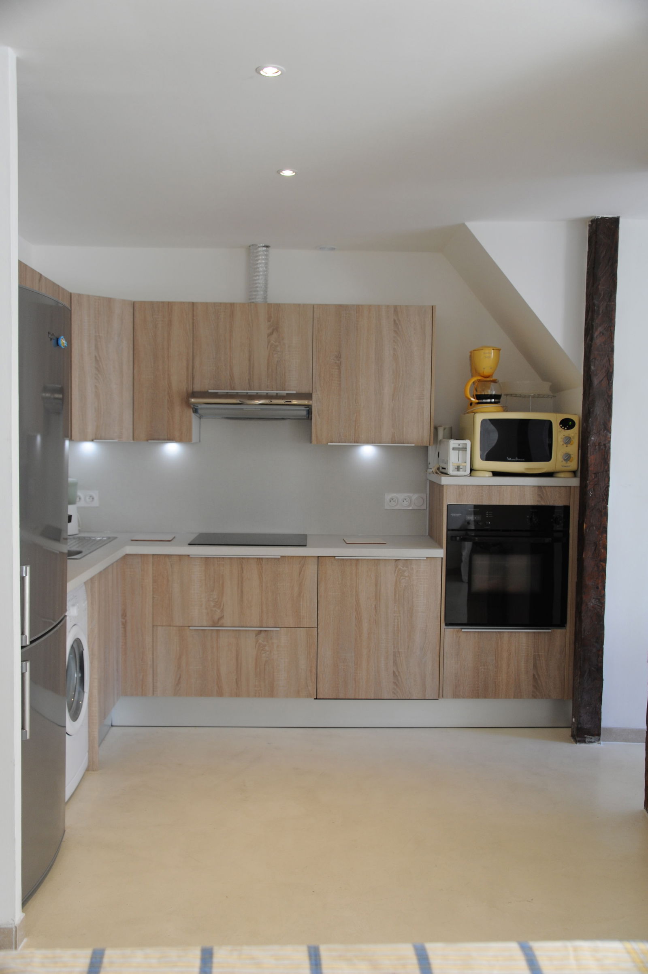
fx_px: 946
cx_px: 324
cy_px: 487
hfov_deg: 37.8
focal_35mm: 35
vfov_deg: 54.5
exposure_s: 1/80
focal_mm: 35
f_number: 4.5
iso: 640
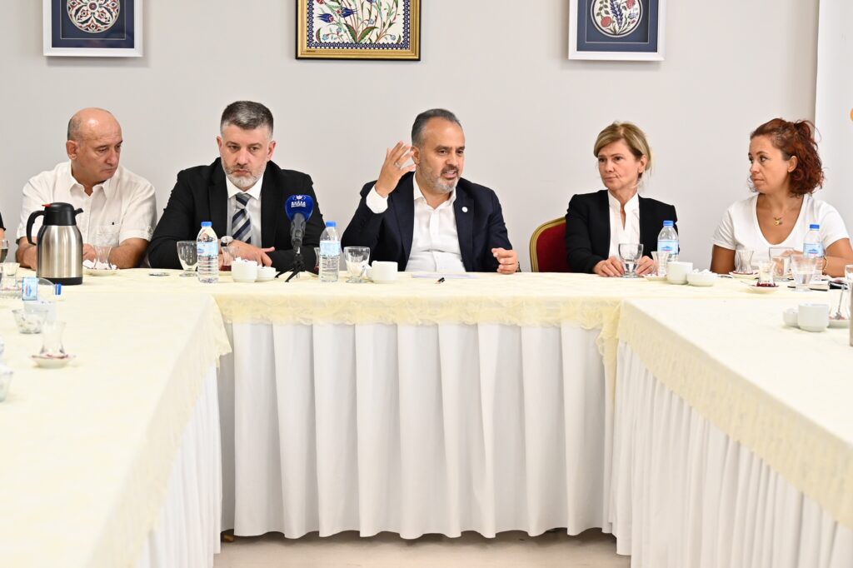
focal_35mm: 93
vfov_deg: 14.7
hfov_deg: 21.9
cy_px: 284
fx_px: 2203
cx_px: 426
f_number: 3.5
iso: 800
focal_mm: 62
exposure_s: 1/160
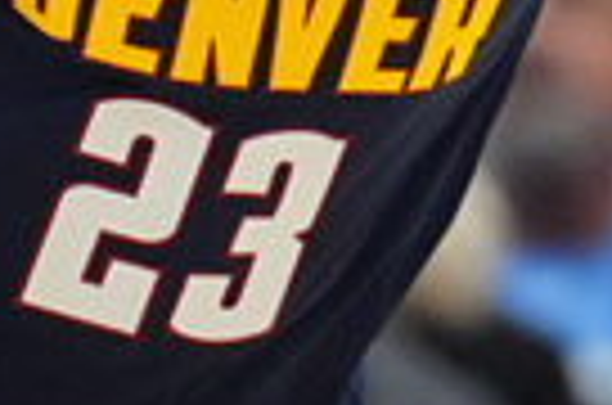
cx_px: 1269
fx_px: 51203
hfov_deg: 0.7
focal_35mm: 3019
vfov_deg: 0.5
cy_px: -160
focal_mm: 400
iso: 5000
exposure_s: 1/2000
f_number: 3.2
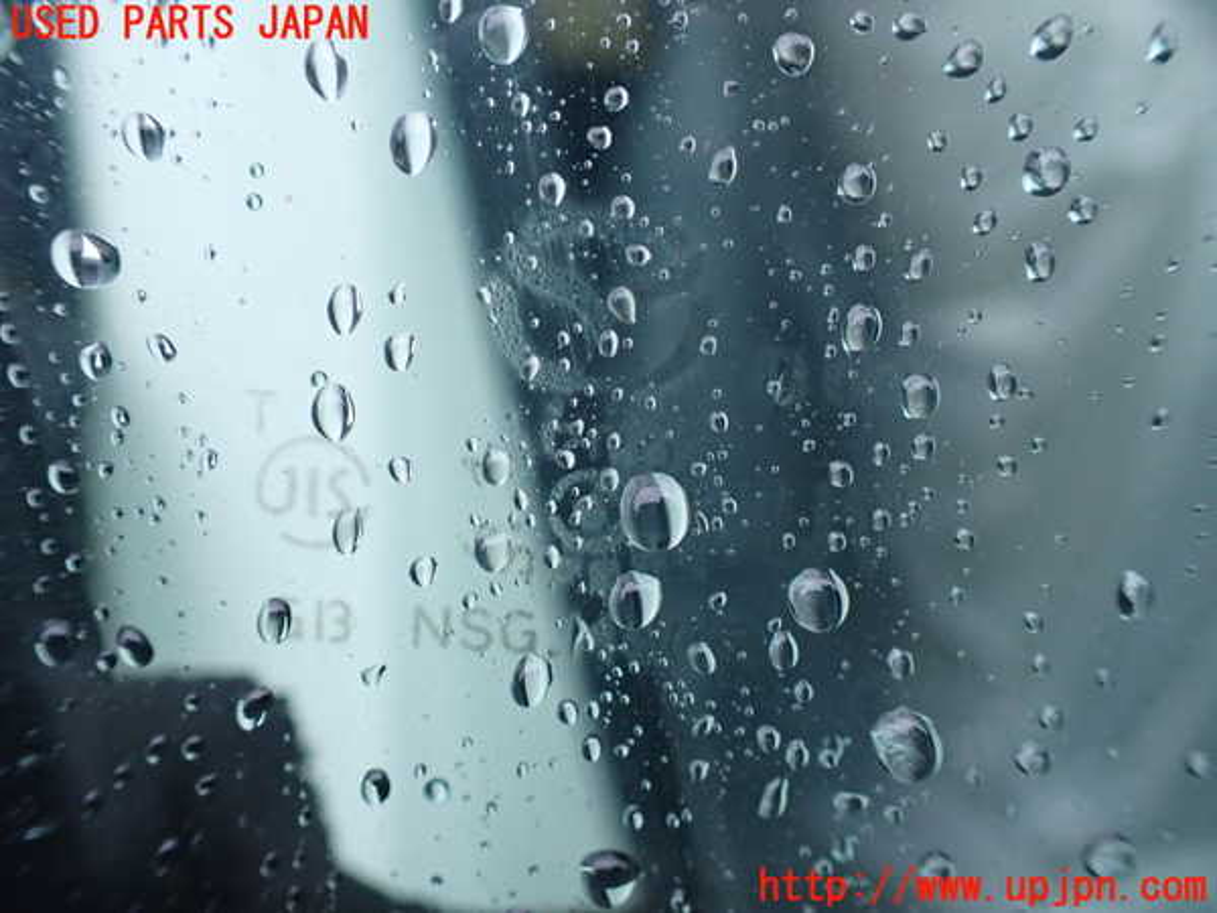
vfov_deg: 46.8
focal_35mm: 30
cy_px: 456
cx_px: 608
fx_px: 1055
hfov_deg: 60.0
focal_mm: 5.4
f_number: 2.3
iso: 320
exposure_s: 1/125
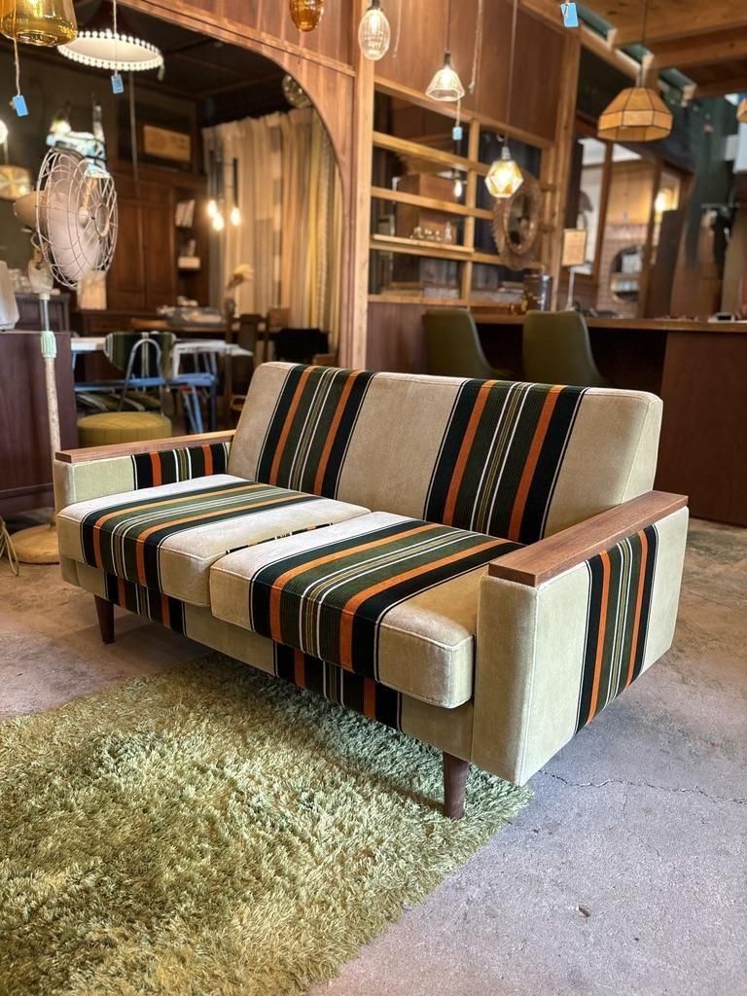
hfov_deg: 53.1
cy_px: 498
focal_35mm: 26
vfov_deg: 67.3
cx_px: 374
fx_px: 748
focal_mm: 5.96
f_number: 1.6
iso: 200
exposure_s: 1/60
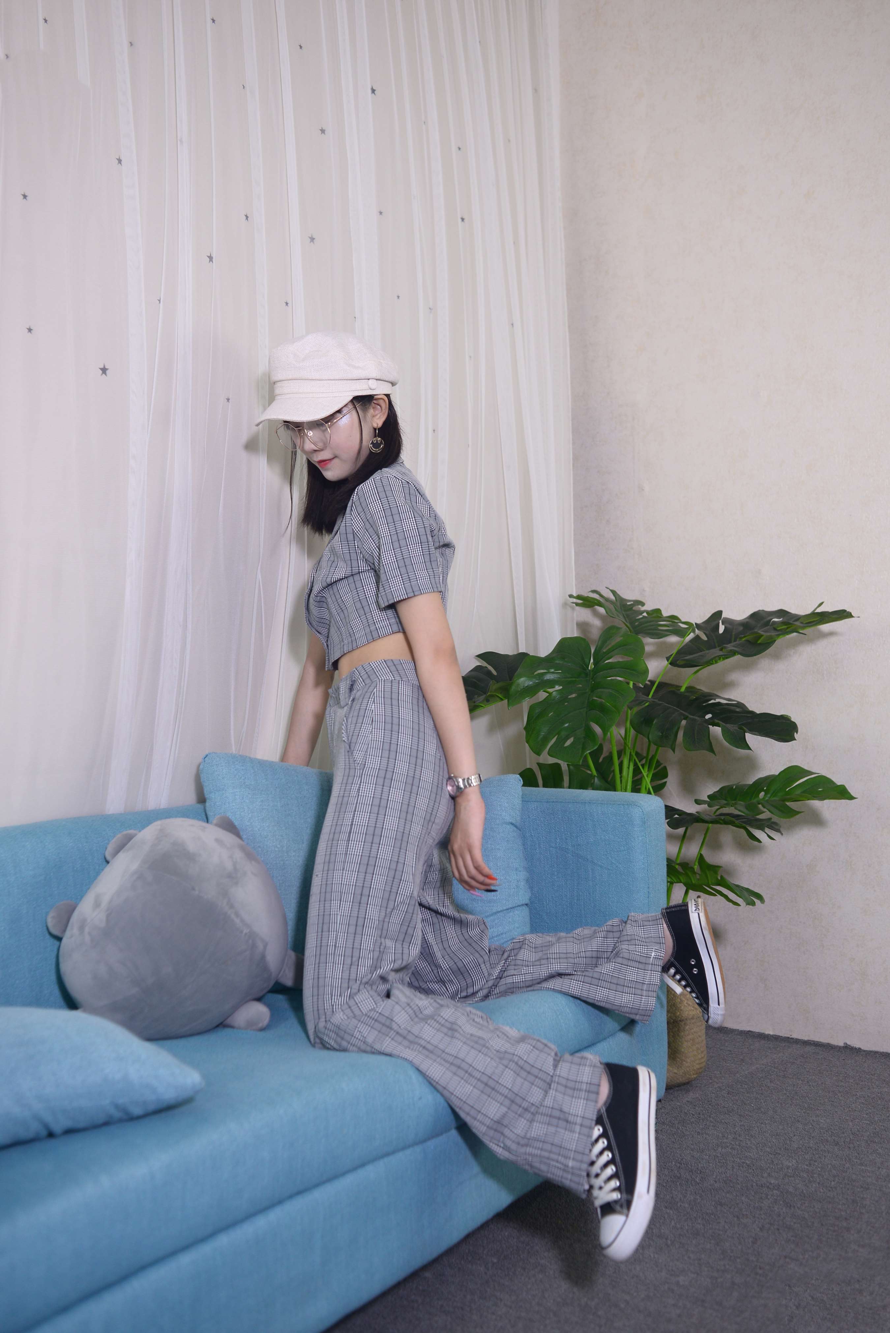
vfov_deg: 54.4
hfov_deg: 37.9
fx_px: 1296
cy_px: 666
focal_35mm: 35
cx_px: 445
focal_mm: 35
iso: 500
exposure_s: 1/125
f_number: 4
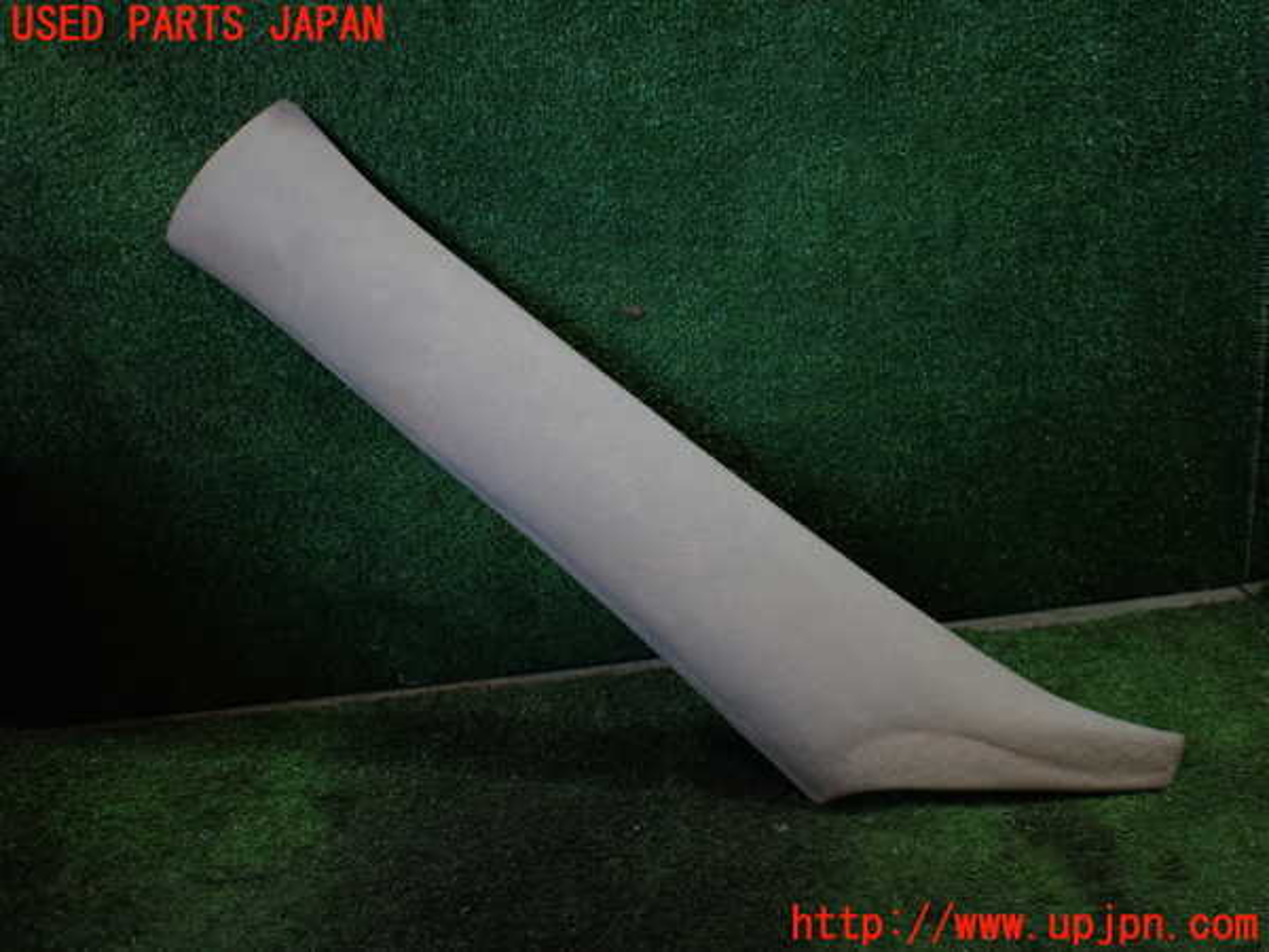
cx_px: 634
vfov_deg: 46.8
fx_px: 1100
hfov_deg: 60.0
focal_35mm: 30
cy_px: 476
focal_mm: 5.4
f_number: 2.3
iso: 250
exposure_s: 1/125
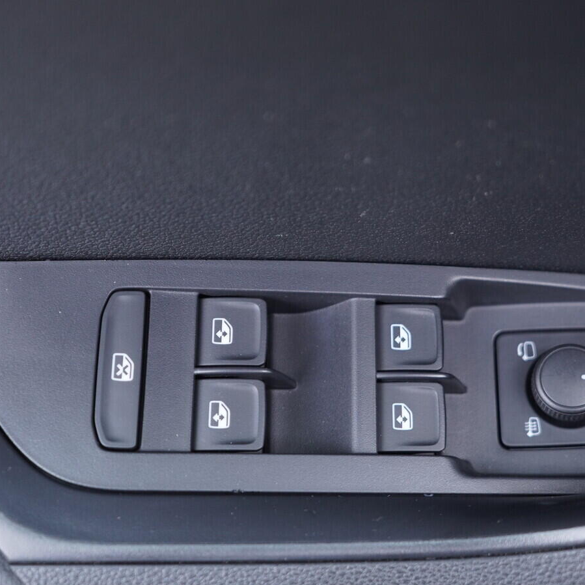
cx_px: 372
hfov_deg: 34.5
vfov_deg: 34.7
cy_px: 307
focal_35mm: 49
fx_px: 937
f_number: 2.8
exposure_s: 1/40
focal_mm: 24
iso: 500
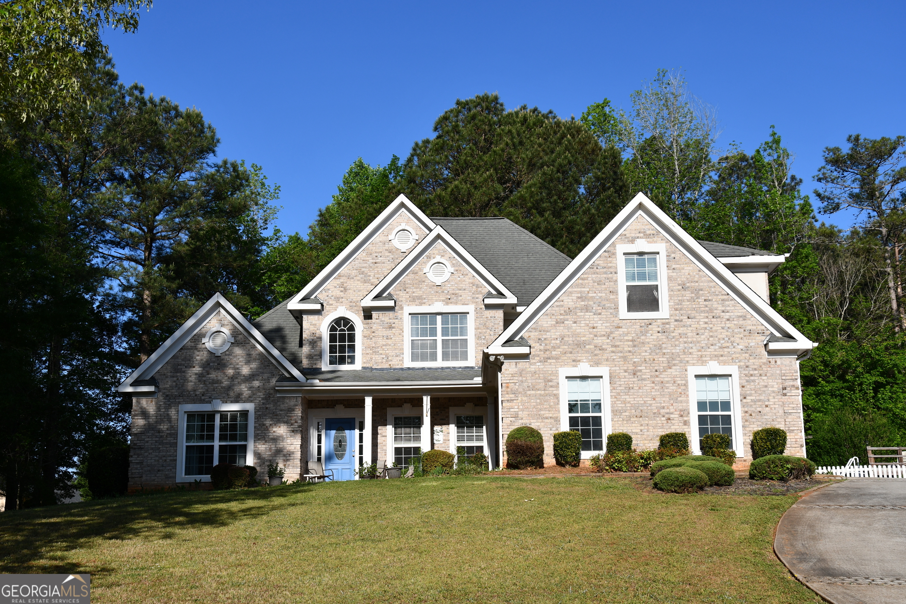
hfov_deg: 41.1
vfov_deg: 28.1
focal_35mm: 48
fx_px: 1208
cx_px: 453
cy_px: 302
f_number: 10
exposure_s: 1/400
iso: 100
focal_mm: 32
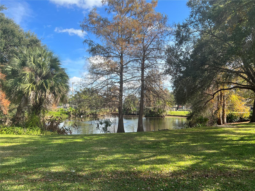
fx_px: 192
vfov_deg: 53.1
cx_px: 128
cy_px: 96
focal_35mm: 26
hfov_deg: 67.3
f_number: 1.5
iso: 50
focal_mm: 5.7
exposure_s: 1/1377
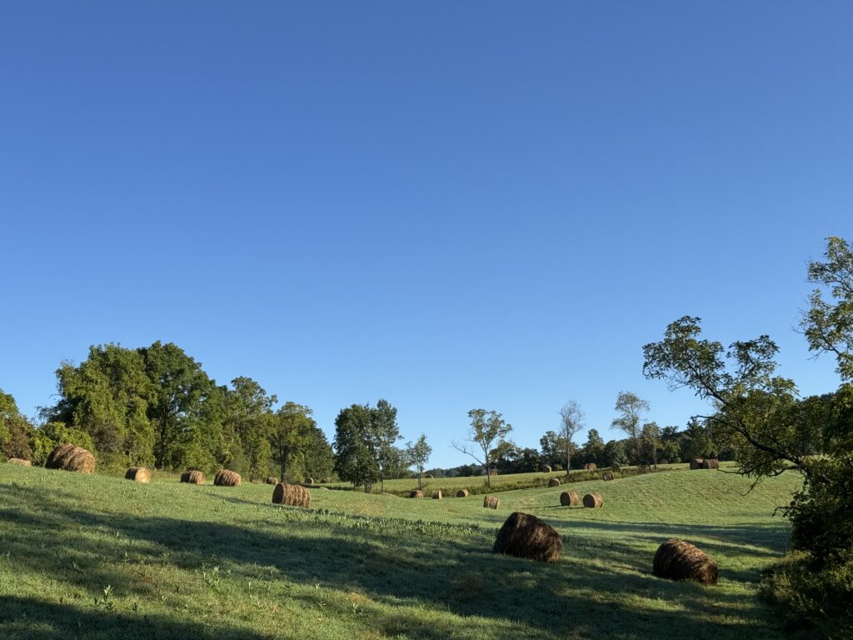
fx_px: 1183
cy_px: 320
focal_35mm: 48
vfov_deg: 30.3
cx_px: 426
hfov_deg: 39.7
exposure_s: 1/2415
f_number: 1.78
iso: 64
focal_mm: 6.76
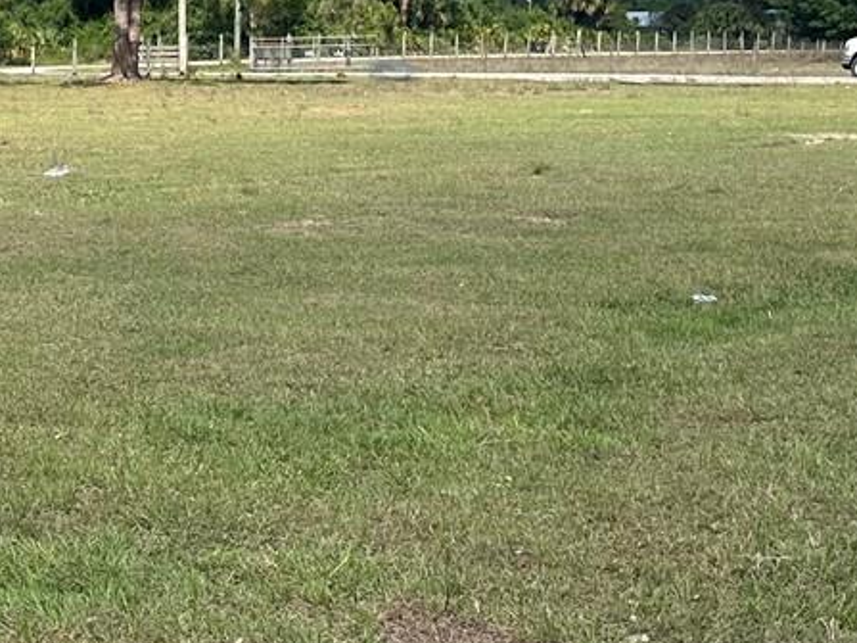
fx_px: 2129
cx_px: -372
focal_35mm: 86
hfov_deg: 20.1
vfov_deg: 17.2
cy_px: 319
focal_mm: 6.86
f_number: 1.78
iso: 80
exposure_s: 1/4184
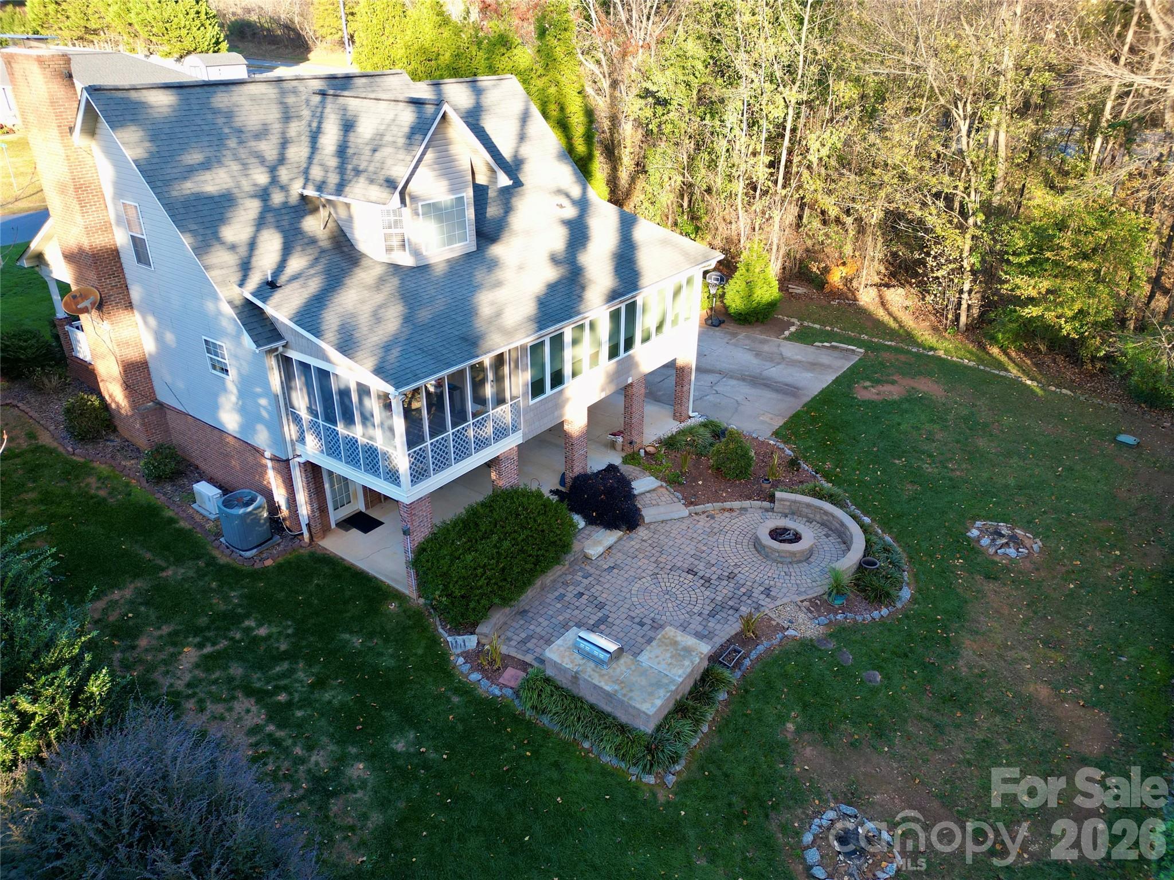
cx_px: 587
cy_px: 440
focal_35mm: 24
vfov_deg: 56.8
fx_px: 814
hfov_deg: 71.6
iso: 100
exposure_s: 1/240
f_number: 1.7
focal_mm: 6.72
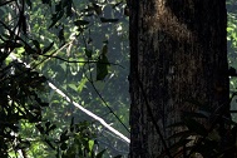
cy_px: 317
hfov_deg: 5.1
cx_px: 450
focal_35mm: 396
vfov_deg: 3.4
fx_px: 2607
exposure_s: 1/125
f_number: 7.1
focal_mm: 50
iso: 400
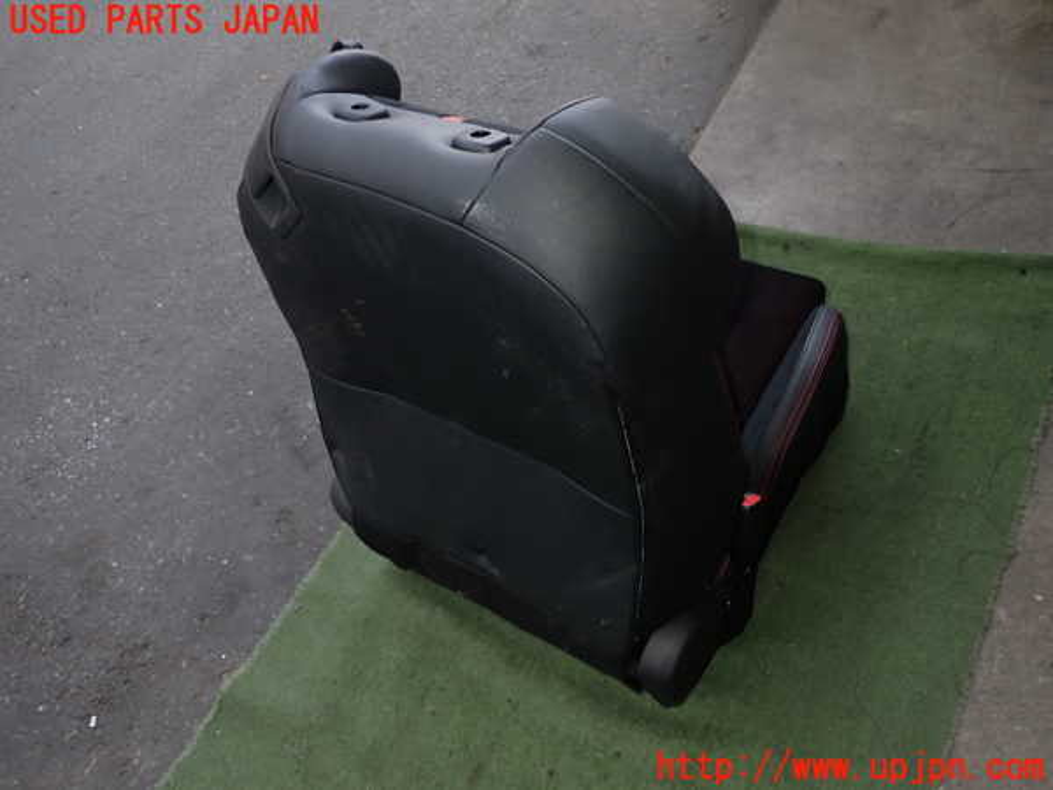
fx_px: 913
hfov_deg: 60.0
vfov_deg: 46.8
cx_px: 526
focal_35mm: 30
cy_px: 395
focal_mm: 5.4
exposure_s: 1/30
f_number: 6.3
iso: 200
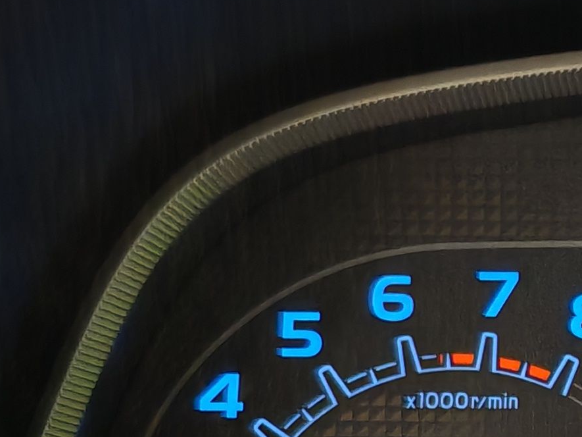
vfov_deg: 11.7
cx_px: 1087
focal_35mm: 125
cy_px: 496
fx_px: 2102
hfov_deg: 13.8
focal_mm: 6.83
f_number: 1.4
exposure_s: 1/33
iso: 250
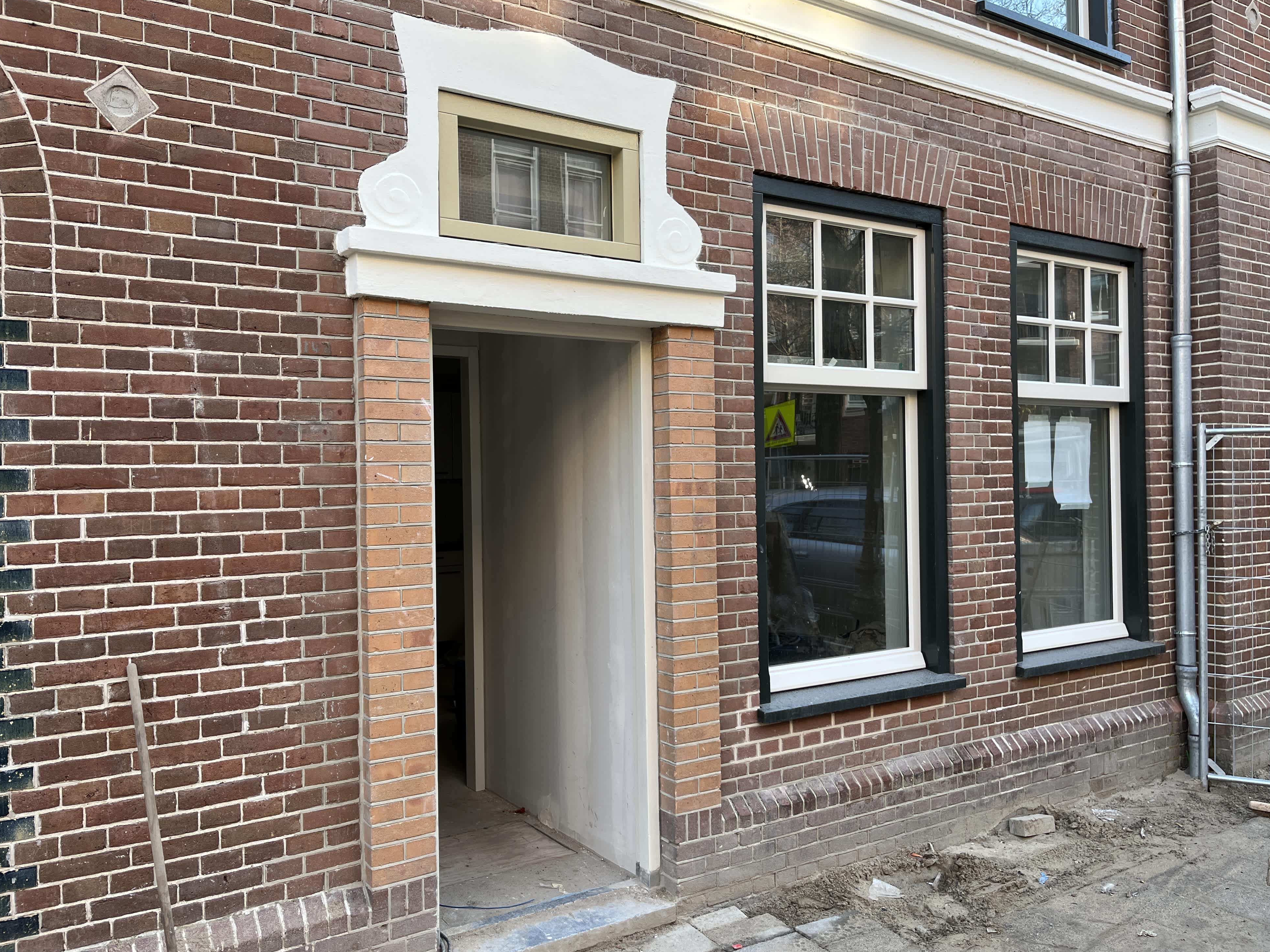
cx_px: 619
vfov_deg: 51.4
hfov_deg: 65.3
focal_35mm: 27
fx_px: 991
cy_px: 476
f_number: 1.6
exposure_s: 1/162
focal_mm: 5.1
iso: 40
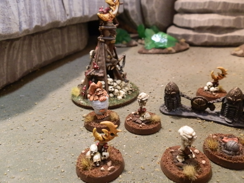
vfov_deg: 49.7
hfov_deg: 63.4
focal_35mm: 28
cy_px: 92
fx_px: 197
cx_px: 122
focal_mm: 5
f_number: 3.1
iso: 400
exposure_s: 1/50
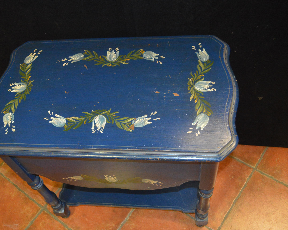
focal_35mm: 38
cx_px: 126
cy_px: 114
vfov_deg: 39.2
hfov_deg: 47.8
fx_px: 324
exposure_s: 1/60
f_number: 4
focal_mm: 22
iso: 2200
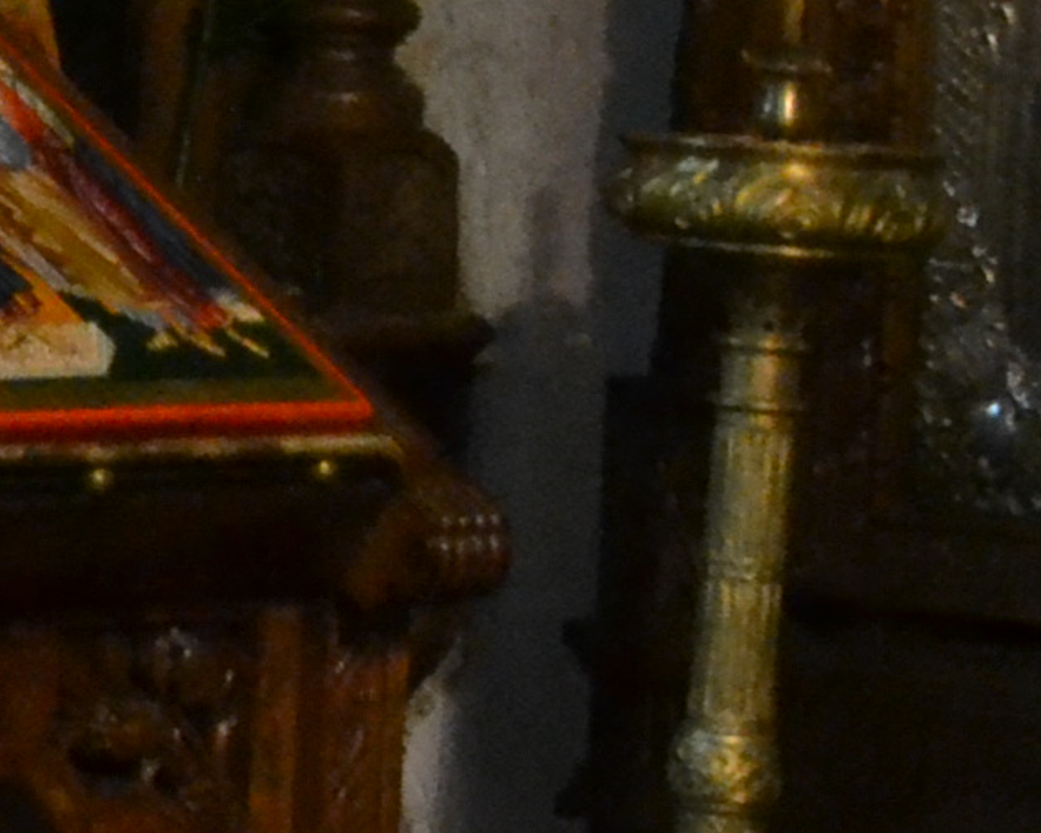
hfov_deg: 5.4
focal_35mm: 329
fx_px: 10138
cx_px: -2625
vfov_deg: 4.7
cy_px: 13
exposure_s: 1/125
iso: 3200
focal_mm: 32
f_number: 4
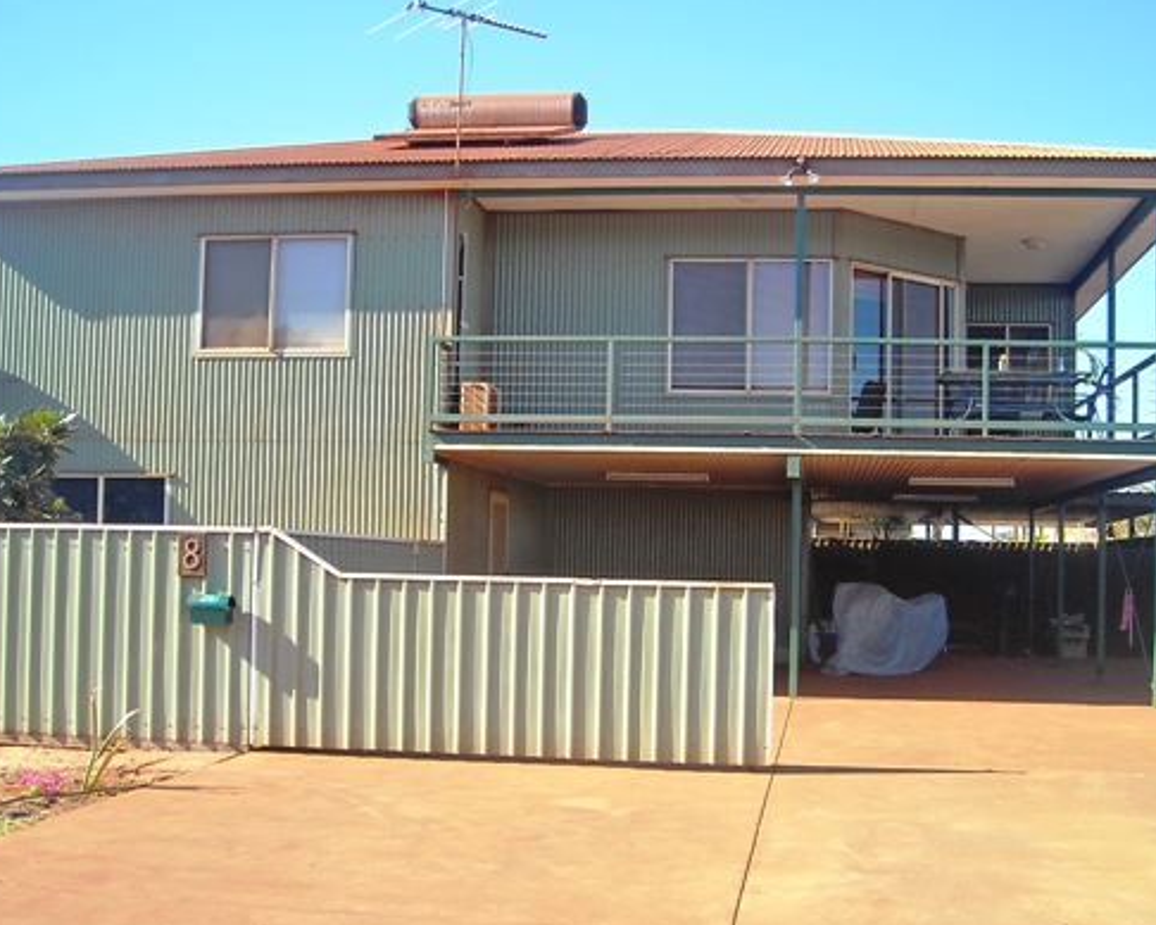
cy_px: 518
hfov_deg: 41.1
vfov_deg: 33.4
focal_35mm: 45
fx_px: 1540
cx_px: 611
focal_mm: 5.7
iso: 64
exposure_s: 1/384
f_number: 2.8
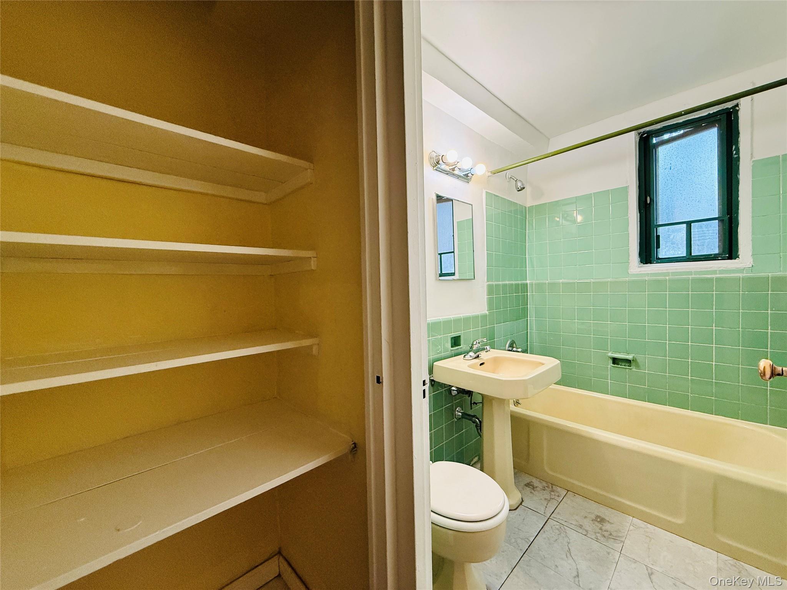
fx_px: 318
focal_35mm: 14
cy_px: 295
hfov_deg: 102.1
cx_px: 394
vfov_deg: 85.7
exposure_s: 1/120
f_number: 2.2
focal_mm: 2.22
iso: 250
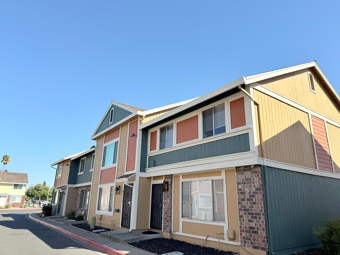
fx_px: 236
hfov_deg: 71.6
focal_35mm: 24
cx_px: 170
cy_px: 128
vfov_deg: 56.8
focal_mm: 6.76
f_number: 1.78
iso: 80
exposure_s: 1/3425
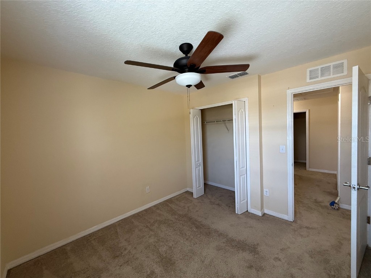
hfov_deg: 102.1
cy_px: 139
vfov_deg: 85.7
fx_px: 150
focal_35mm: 14
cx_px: 186
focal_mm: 2.22
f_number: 2.2
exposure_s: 1/120
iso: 320
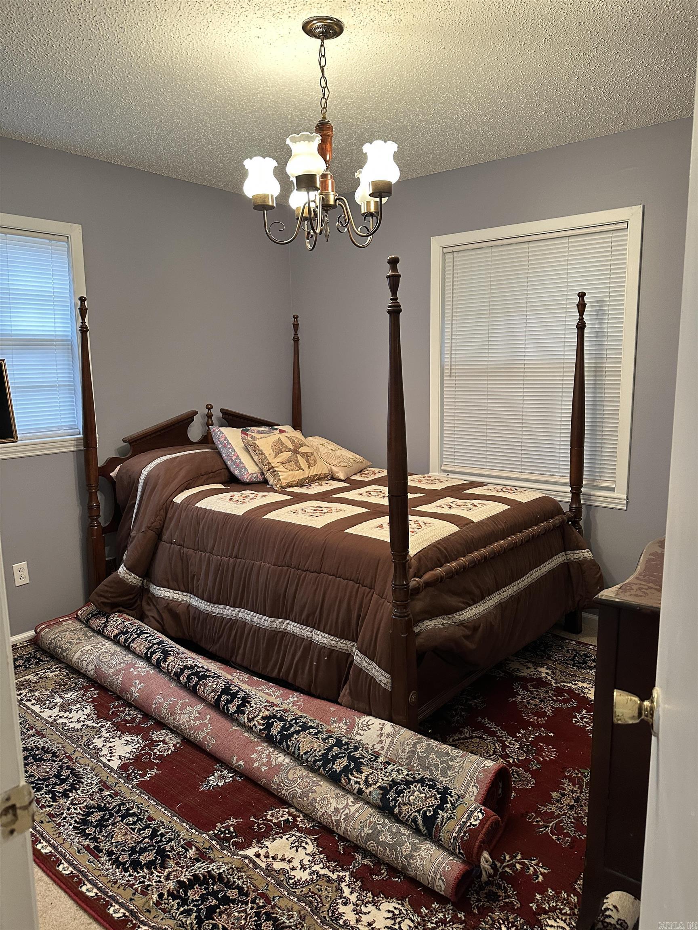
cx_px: 349
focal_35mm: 24
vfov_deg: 71.6
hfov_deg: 56.8
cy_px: 465
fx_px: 645
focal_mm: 6.86
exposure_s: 1/60
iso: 320
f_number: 1.78
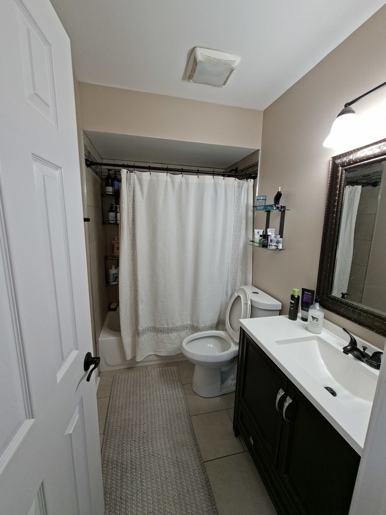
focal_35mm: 13
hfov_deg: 89.9
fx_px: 193
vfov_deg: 106.2
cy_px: 258
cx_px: 193
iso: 40
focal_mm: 1.74
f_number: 2.2
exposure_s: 1/40
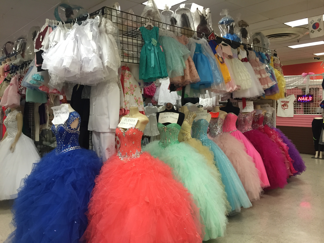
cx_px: 162
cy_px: 122
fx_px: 271
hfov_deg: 61.7
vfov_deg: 48.2
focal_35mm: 29
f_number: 2.2
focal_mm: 4.15
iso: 125
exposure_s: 1/30
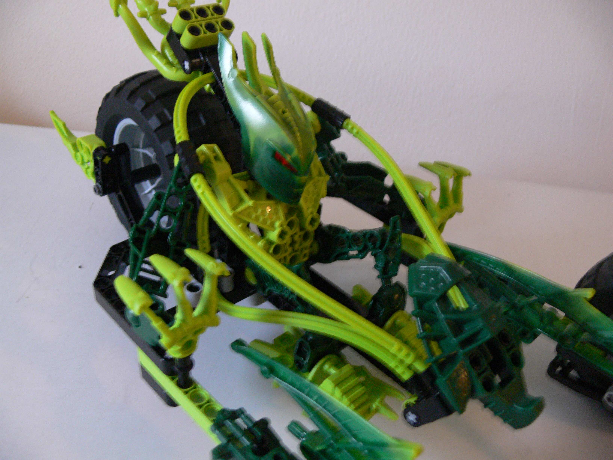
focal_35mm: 35
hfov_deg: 52.6
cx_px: 306
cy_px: 230
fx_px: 620
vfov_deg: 40.7
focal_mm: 7.4
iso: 200
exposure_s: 1/4
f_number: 2.8
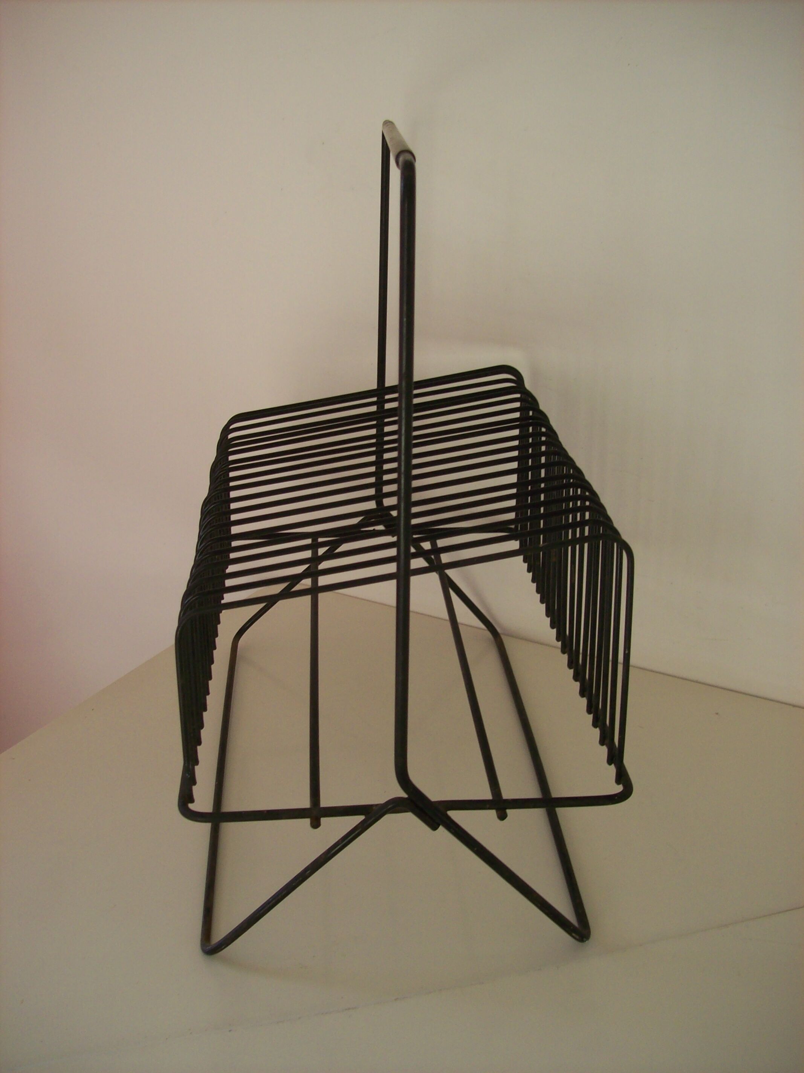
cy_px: 536
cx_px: 402
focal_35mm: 36
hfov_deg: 39.6
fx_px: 1116
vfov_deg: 51.4
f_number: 2.7
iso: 80
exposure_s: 1/78.7
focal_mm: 6
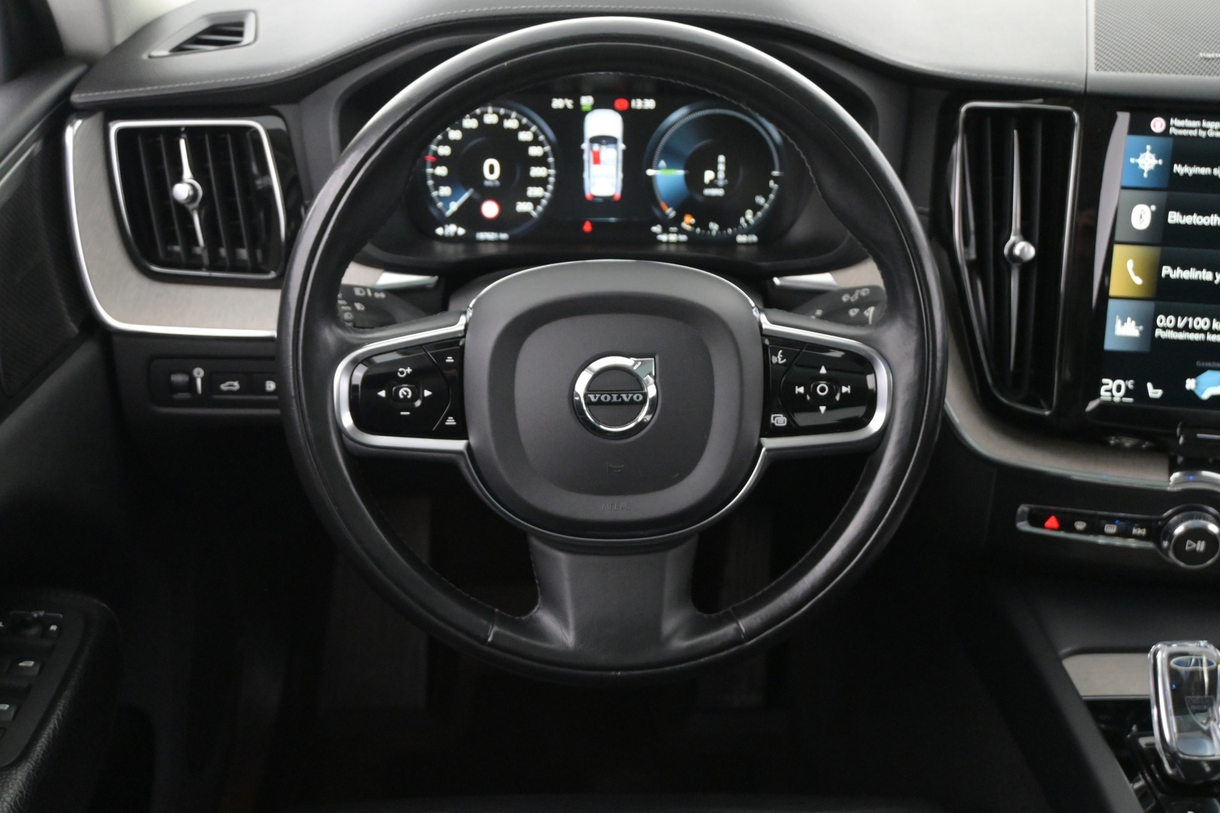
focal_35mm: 41
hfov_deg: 47.2
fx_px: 1398
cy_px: 406
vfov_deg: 32.4
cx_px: 610
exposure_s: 1/40
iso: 4000
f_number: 4.5
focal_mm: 27.5
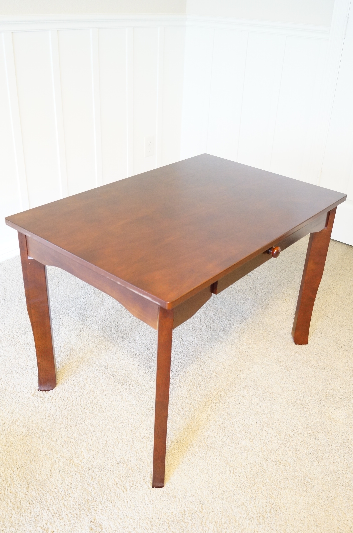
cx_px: 176
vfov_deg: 57.3
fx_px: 487
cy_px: 266
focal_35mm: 33
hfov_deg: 39.8
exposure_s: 1/15
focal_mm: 22
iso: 3200
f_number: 4
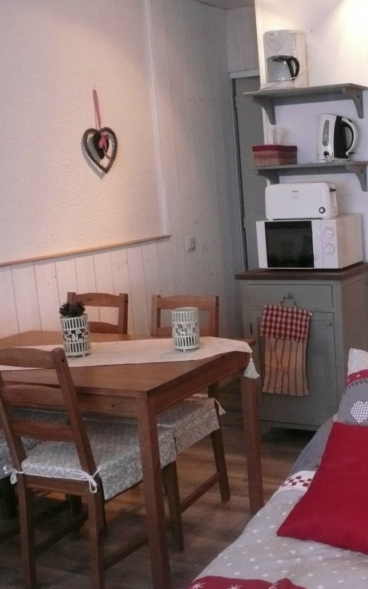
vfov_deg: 43.5
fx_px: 738
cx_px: 339
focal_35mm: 46
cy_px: 293
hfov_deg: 26.9
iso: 400
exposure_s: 1/30
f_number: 3.3
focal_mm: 4.6
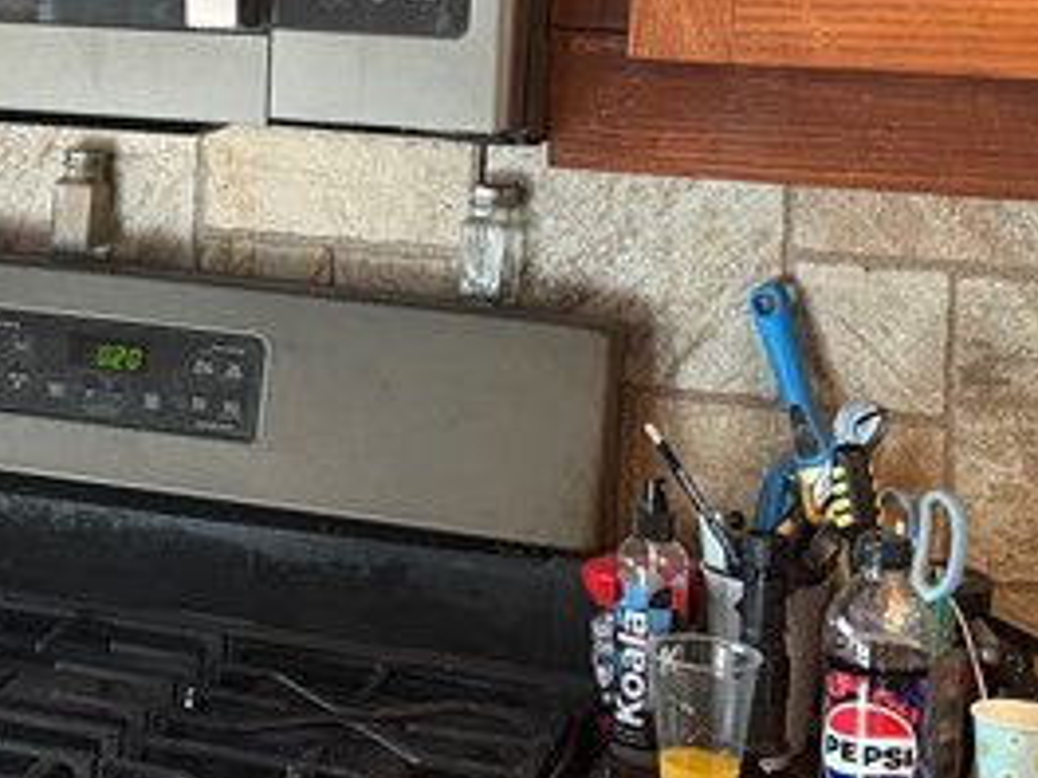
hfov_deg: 20.2
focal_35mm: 93
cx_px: -71
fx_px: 2789
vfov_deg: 15.6
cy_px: 24
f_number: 1.78
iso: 200
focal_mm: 6.76
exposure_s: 1/60
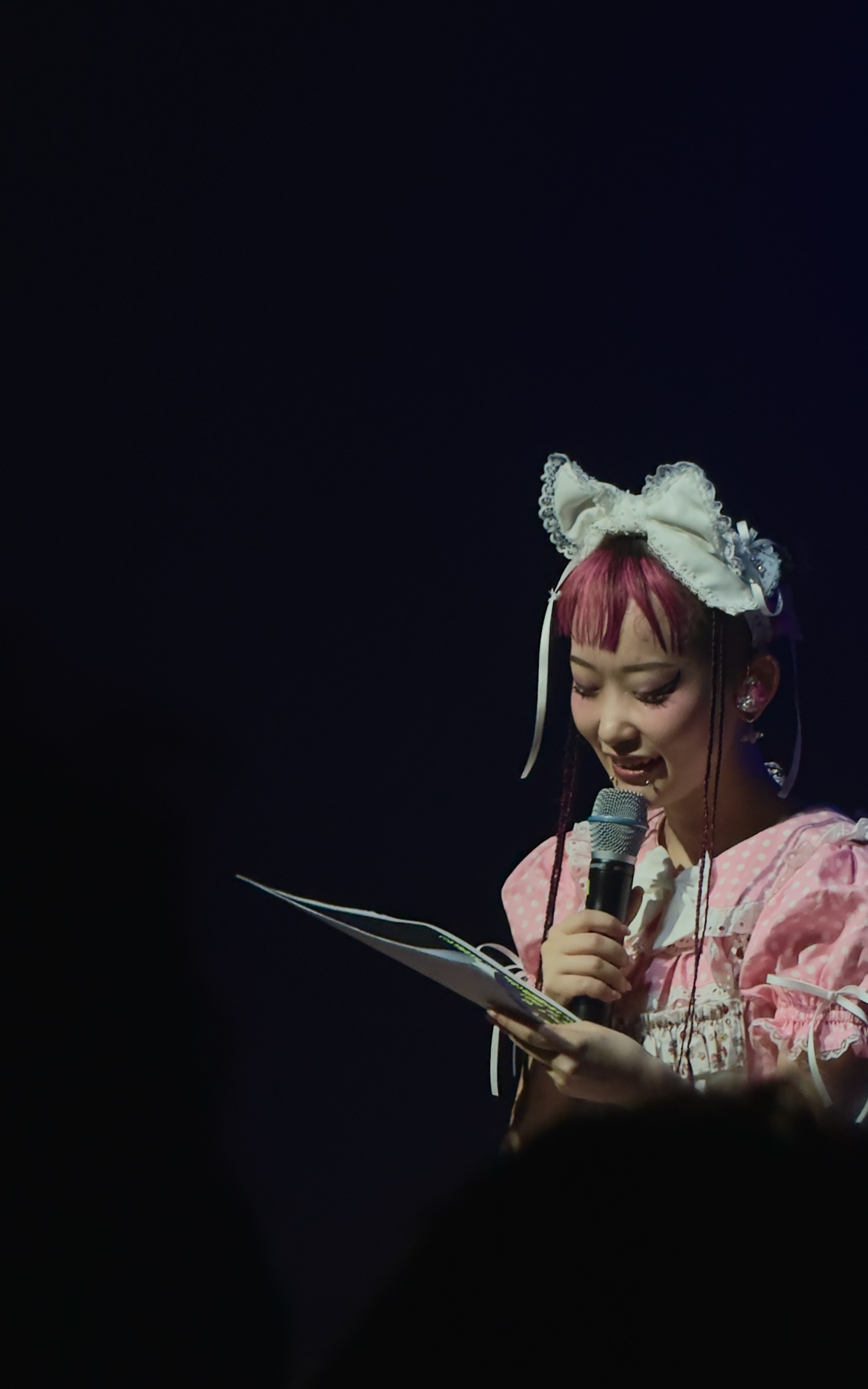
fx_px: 7154
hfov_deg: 6.9
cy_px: 800
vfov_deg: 11.1
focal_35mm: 189
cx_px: 506
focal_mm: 15.66
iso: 160
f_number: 2.8
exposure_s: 1/99
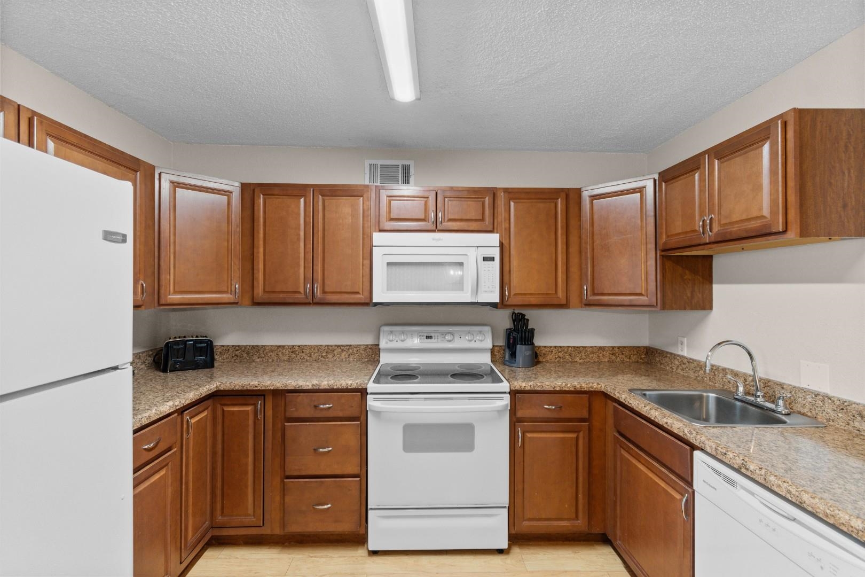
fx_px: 360
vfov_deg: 77.3
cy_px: 288
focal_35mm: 15
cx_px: 432
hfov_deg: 100.4
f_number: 4.5
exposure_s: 1/10
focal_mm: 10
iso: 100
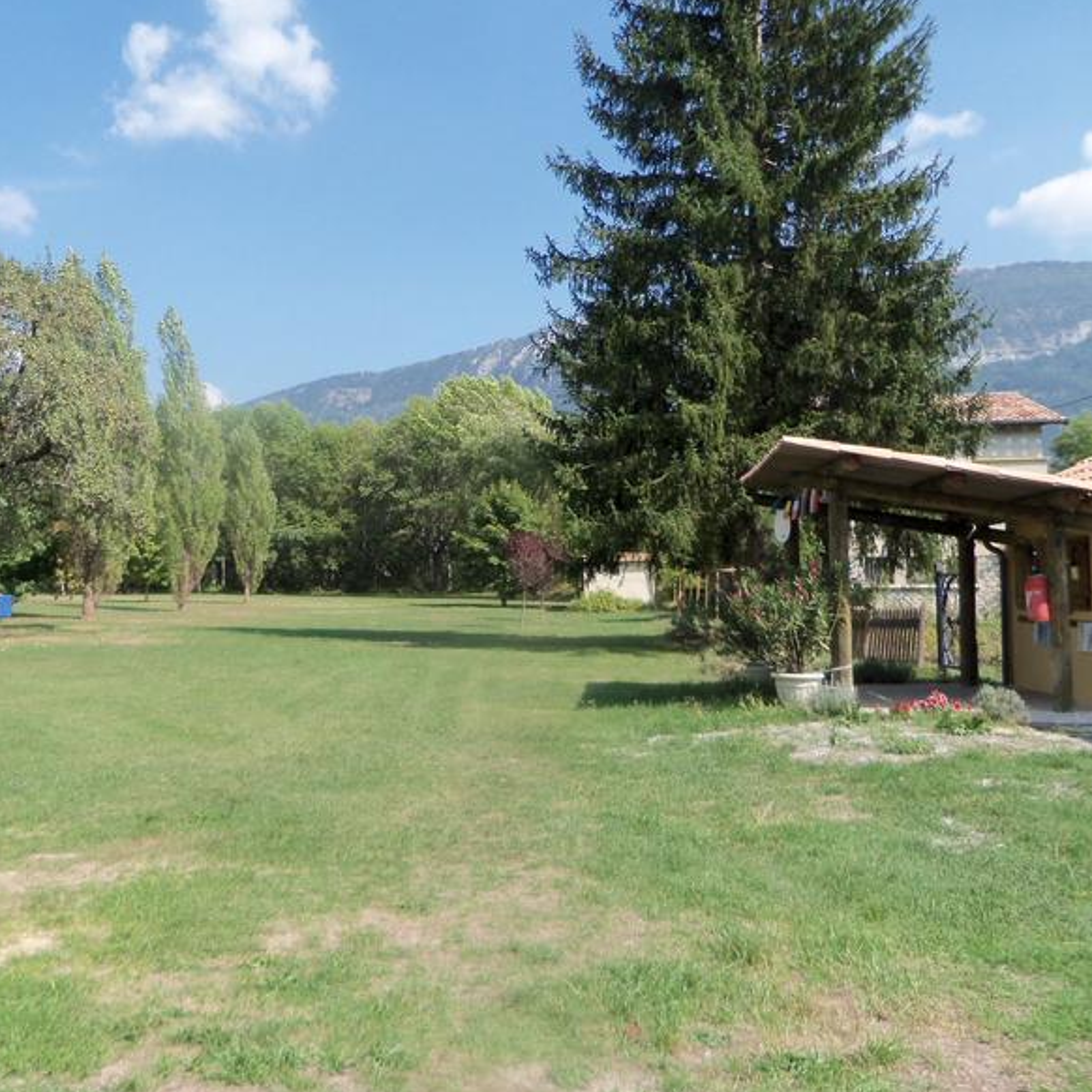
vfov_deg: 48.4
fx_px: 1213
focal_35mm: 34
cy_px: 554
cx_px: 372
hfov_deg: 47.7
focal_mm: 5.1
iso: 64
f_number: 3.9
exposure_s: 1/400
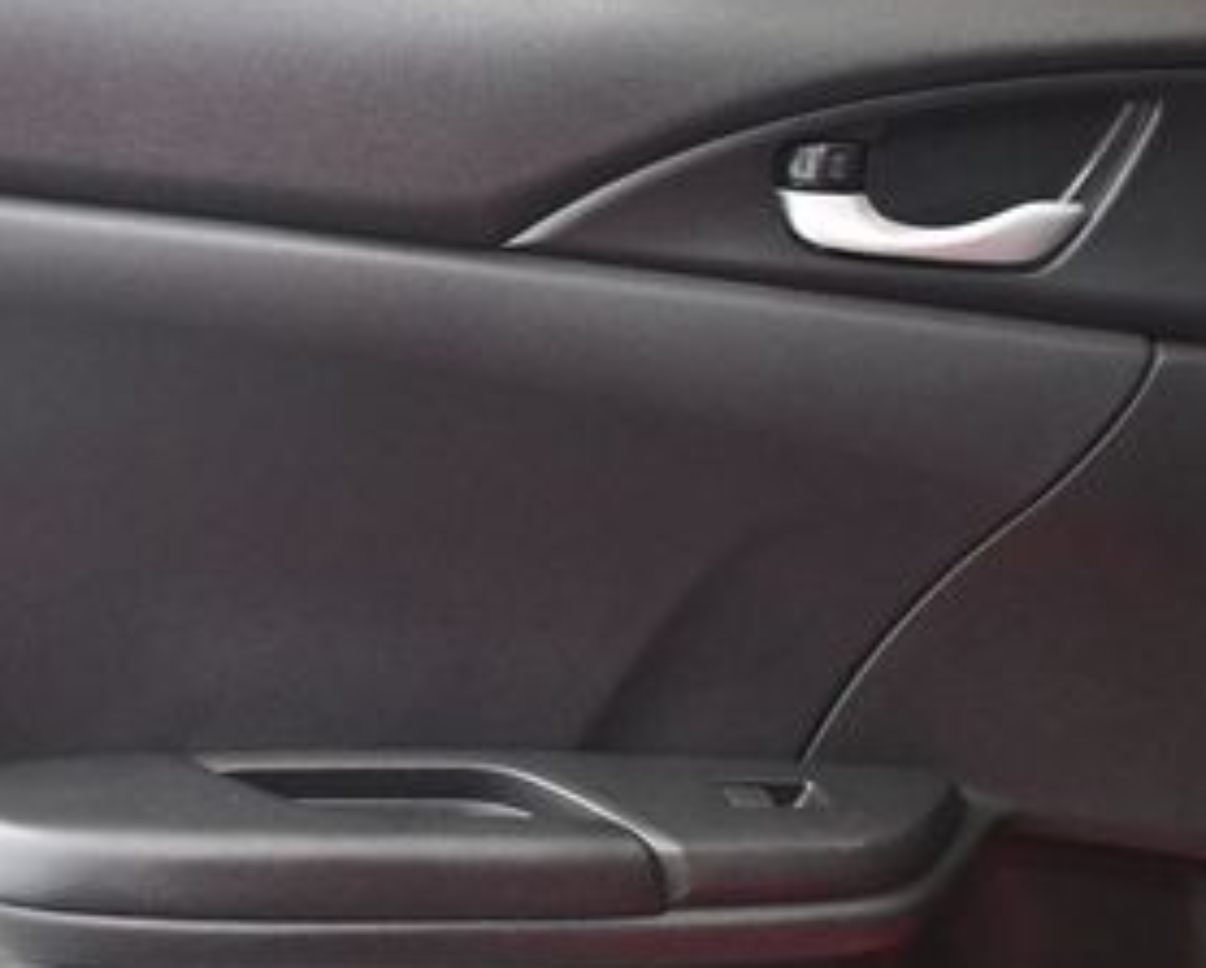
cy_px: 664
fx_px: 3394
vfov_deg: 16.2
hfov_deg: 20.1
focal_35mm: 95
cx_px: 482
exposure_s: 1/60
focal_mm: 22
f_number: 3.8
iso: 3200
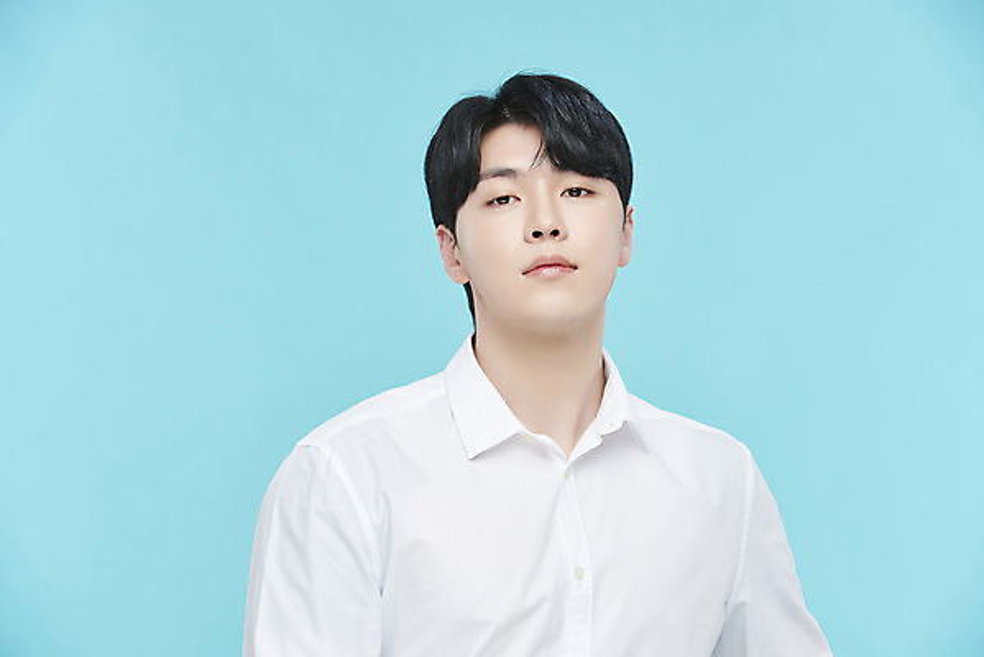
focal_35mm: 135
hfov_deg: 15.2
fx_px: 3692
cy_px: 328
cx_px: 492
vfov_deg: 10.2
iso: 64
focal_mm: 135
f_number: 8
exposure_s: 1/125
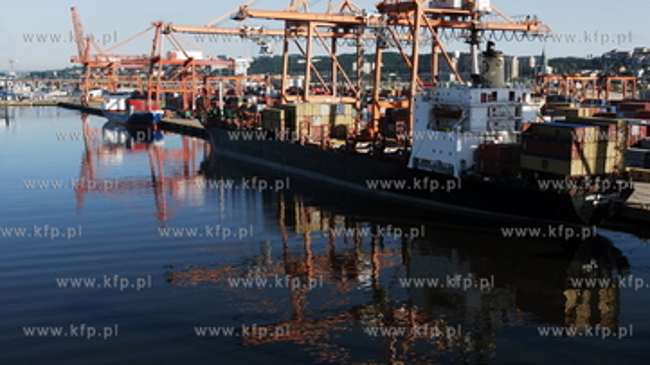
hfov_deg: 46.8
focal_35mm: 44
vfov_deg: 27.3
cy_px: 160
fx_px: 751
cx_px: 339
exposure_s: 1/200
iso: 100
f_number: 8
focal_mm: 25
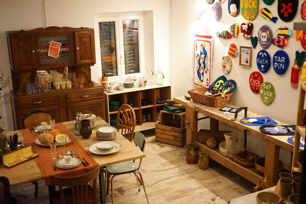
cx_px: 153
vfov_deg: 32.6
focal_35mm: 41
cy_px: 102
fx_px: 348
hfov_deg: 47.4
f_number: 5
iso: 12800
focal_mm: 41
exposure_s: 1/160
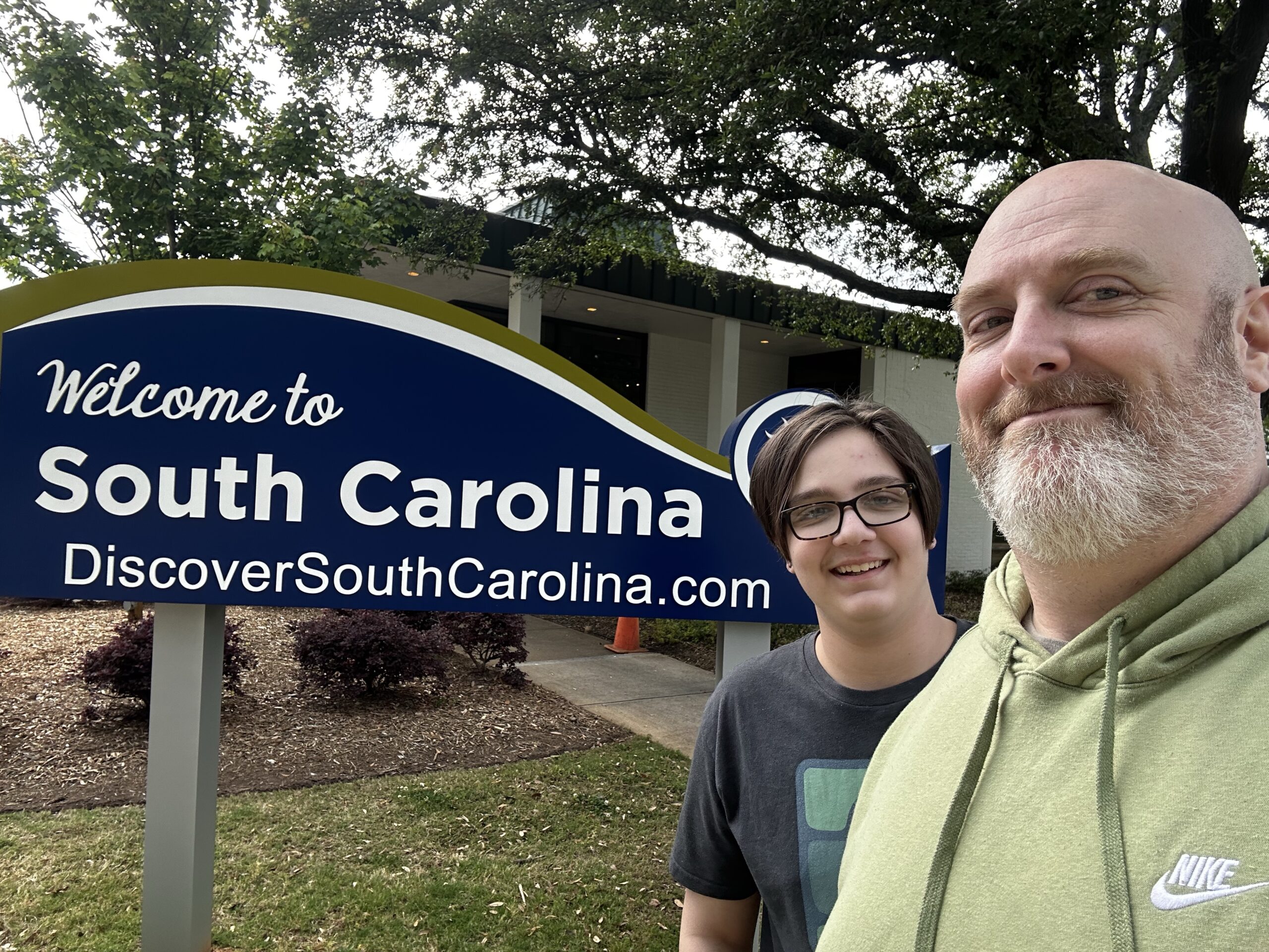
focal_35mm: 23
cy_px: 476
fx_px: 843
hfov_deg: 73.9
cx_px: 634
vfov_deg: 58.9
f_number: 1.9
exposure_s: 1/270
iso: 25
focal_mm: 2.69
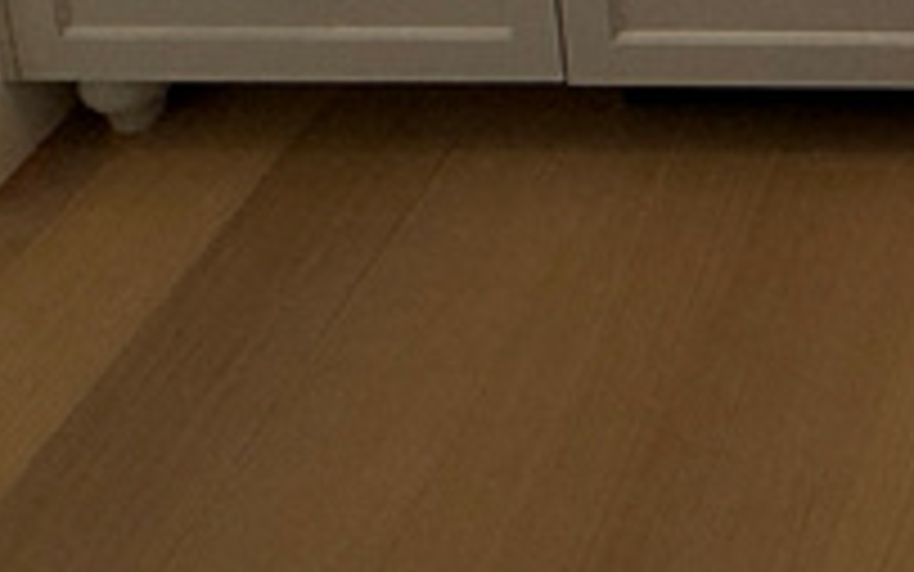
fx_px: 1869
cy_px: -937
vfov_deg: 12.3
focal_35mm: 75
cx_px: 1432
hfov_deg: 22.0
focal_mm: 2.22
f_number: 2.2
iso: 50
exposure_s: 1/241
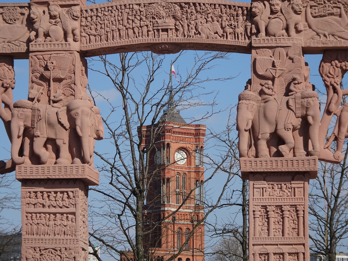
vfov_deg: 10.2
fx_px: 1468
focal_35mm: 146
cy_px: 130
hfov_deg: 13.5
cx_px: 174
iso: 80
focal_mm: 24.99
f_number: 5.6
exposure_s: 1/500
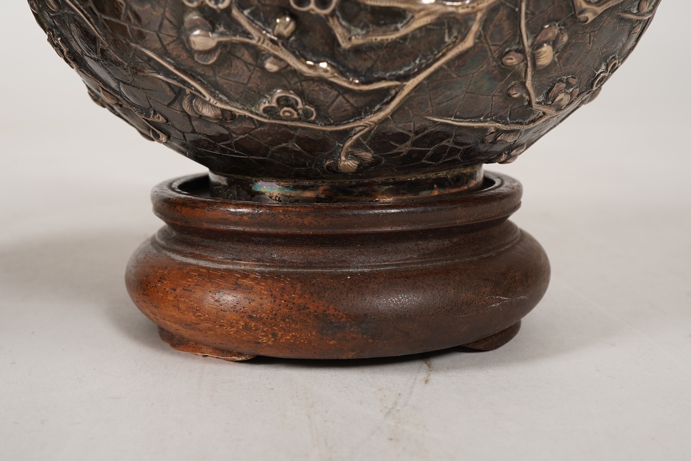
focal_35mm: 45
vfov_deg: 29.9
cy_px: 230
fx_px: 864
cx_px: 346
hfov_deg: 43.6
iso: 400
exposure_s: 1/125
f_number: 22
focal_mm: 30
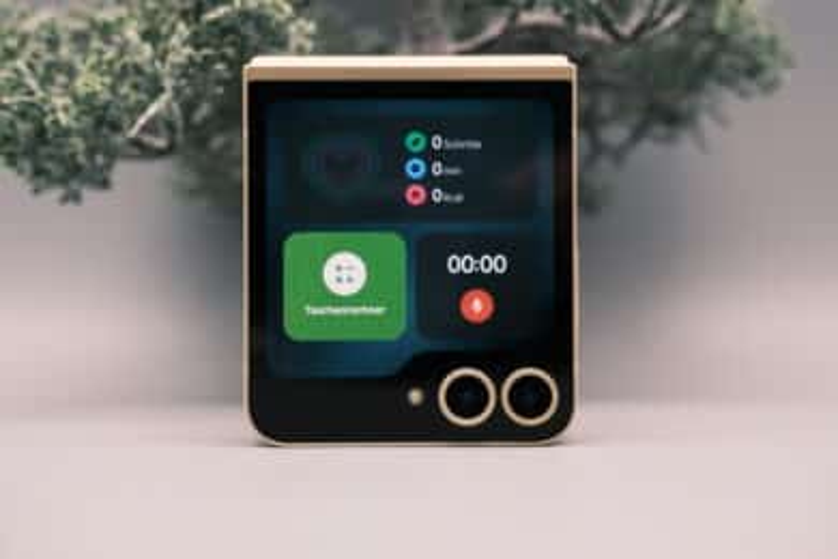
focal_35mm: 48
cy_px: 280
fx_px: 1117
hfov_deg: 41.1
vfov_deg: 28.1
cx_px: 419
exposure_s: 1/240
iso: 500
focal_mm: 32.3
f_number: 3.8
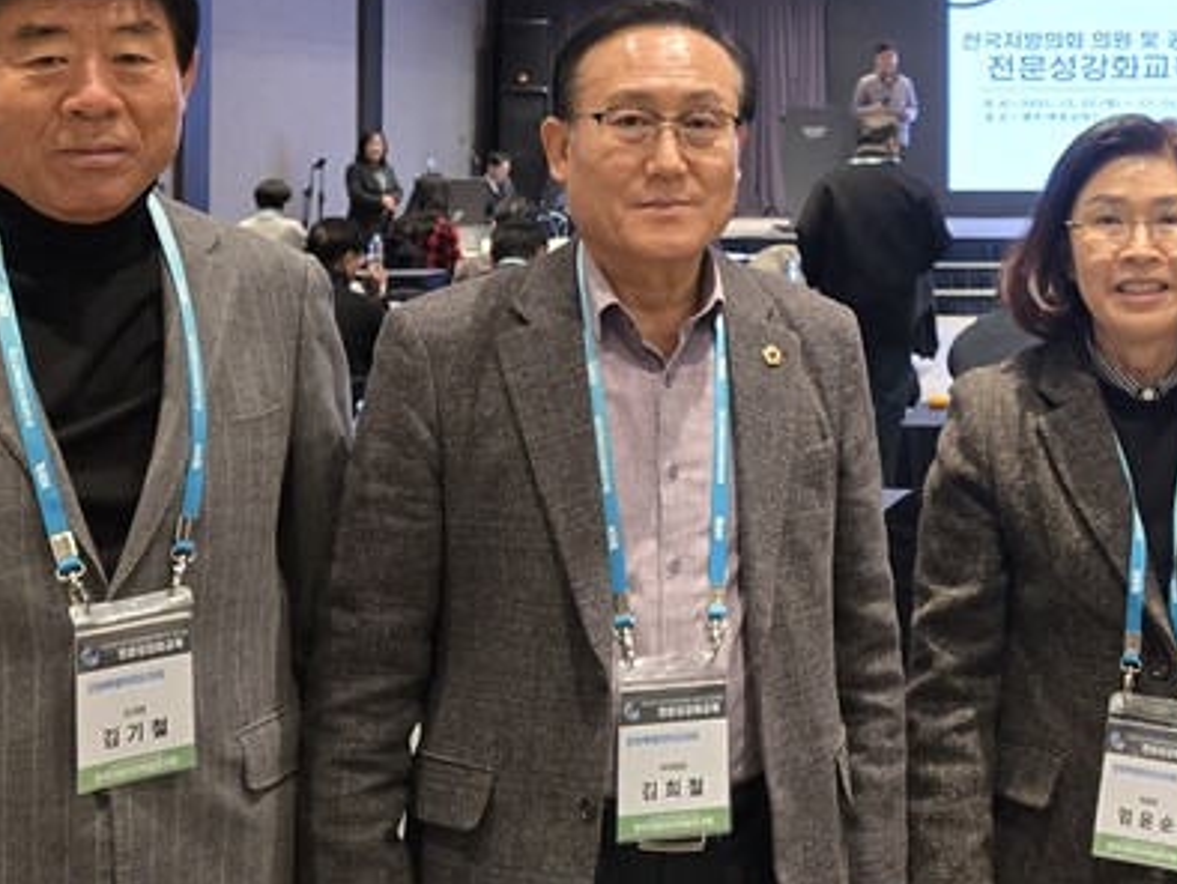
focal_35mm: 63
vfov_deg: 22.7
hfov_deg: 29.4
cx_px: 1060
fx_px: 2143
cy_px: 69
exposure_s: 1/120
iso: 400
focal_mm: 5.4
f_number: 1.8
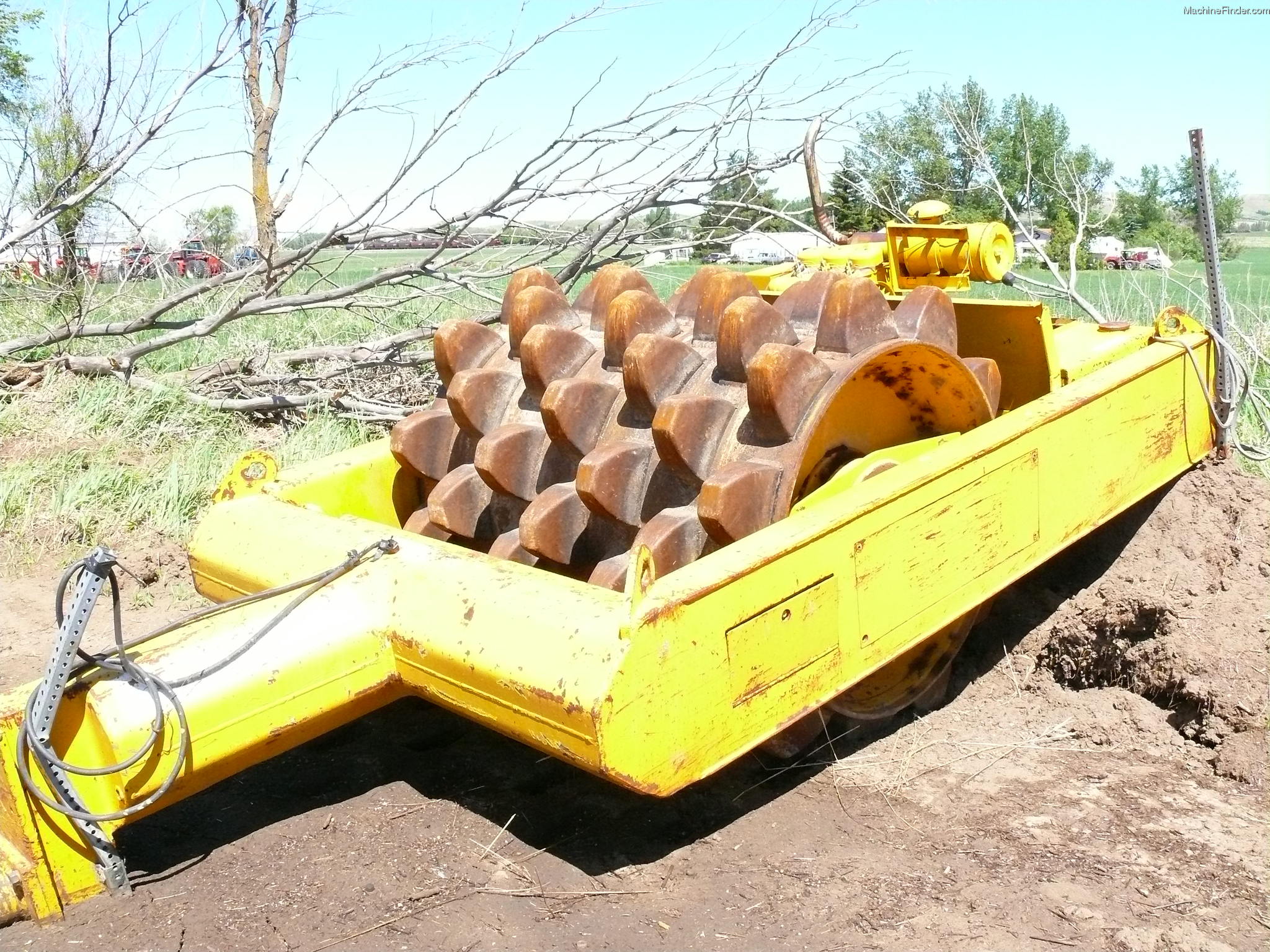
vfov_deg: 40.7
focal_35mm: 35
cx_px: 635
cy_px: 476
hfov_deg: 52.6
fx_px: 1284
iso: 400
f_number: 7.1
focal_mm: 7.4
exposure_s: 1/400
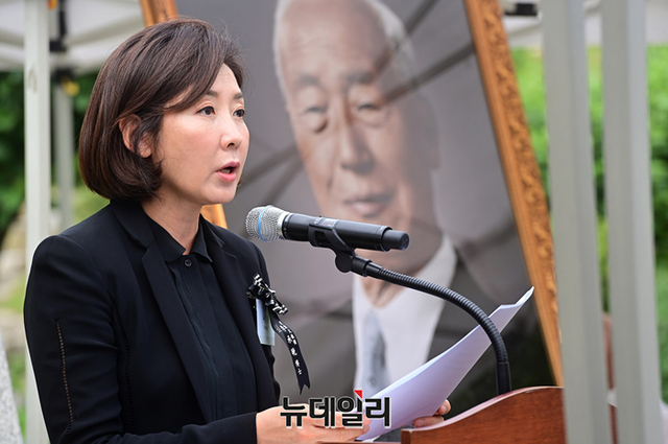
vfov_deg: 6.8
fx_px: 3706
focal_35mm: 200
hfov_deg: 10.3
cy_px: 222
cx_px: 334
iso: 200
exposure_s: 1/125
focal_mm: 200
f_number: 8
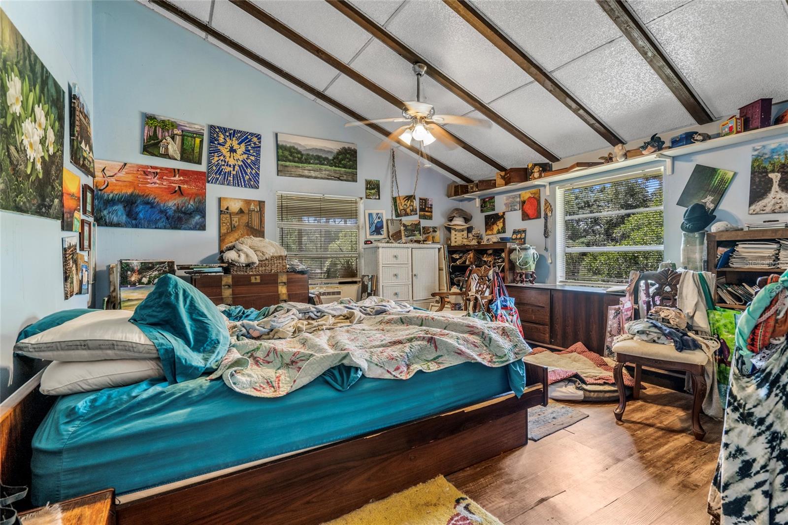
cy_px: 262
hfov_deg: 96.7
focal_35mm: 16
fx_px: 350
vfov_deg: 73.7
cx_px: 394
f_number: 8
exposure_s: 2
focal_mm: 16
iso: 400
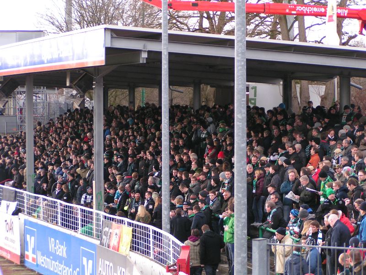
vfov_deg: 11.9
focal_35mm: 125
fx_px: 1322
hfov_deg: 15.8
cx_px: 183
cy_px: 138
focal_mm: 19.1
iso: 80
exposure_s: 1/125
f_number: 3.5
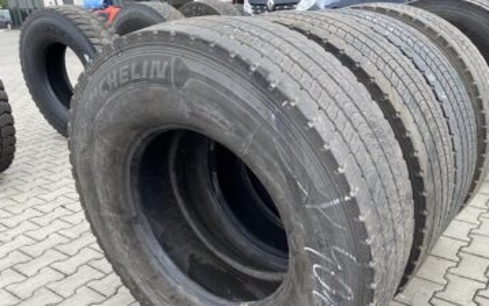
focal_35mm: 33
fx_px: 440
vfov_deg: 38.2
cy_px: 188
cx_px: 283
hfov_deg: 57.8
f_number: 1.8
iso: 32
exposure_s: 1/364
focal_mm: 4.25
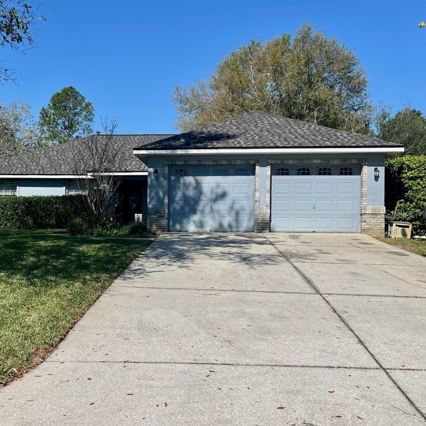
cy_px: 214
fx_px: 432
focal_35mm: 31
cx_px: 150
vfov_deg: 52.5
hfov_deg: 51.8
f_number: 1.6
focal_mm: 5.1
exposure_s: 1/5319
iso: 50
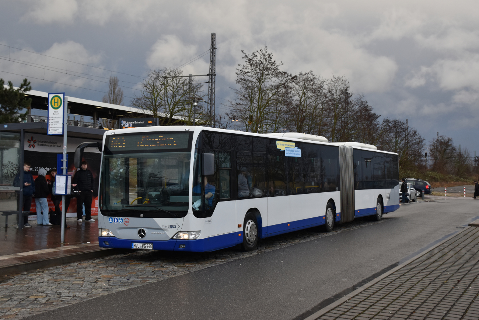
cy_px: 160
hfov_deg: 43.6
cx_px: 240
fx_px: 599
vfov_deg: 29.9
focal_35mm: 45
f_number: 5
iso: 400
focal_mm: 30
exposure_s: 1/500
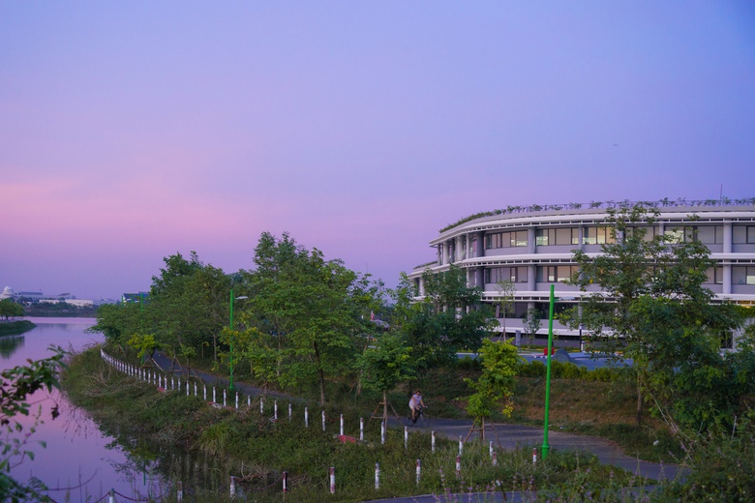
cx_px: 378
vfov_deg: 28.6
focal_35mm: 47
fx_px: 986
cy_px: 252
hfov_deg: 41.9
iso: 1600
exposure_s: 1/45
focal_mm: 47
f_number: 5.6
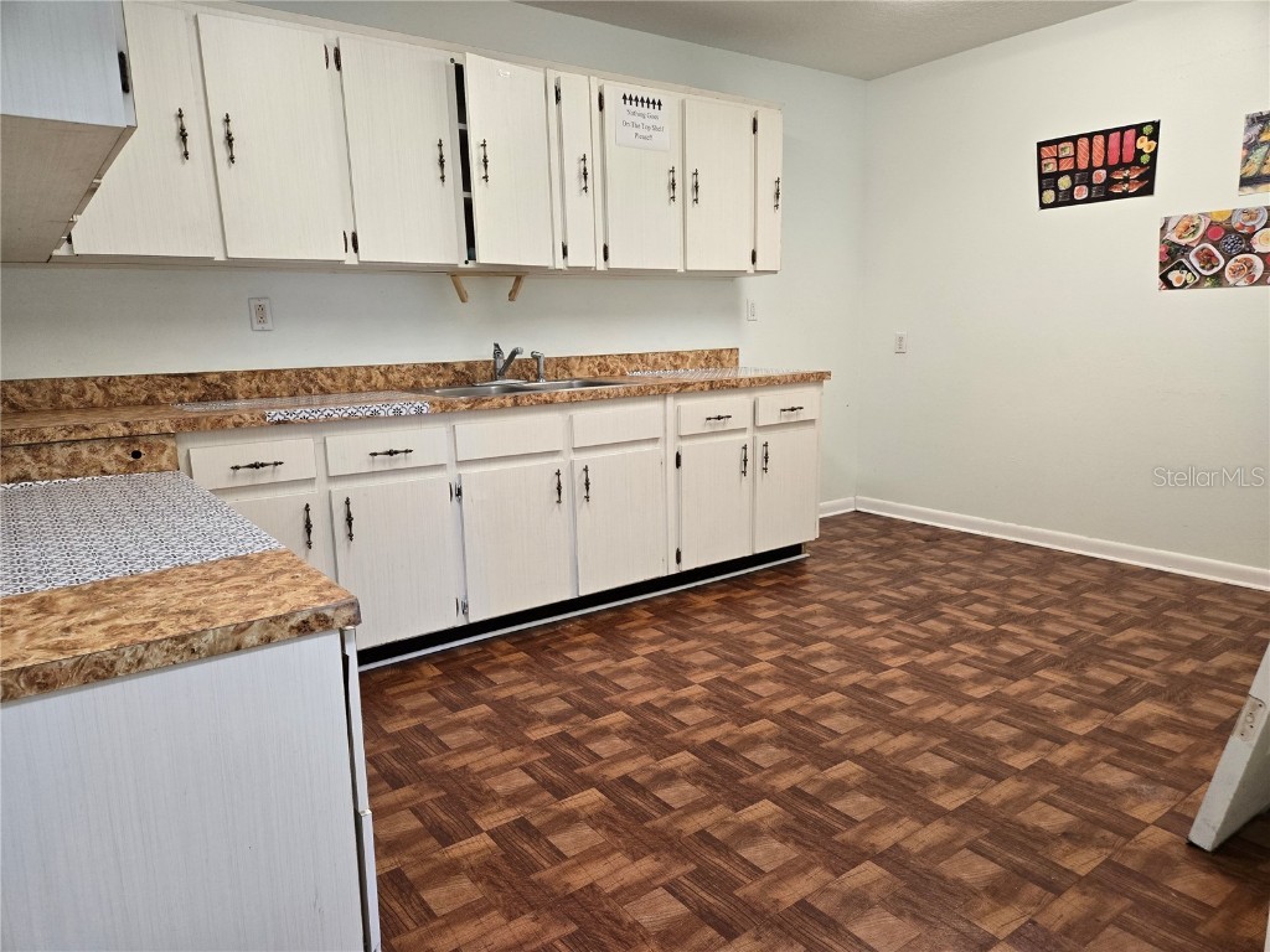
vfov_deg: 58.9
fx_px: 844
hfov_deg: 73.9
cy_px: 476
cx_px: 635
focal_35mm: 23
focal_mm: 5.4
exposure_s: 1/120
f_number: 1.8
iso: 200
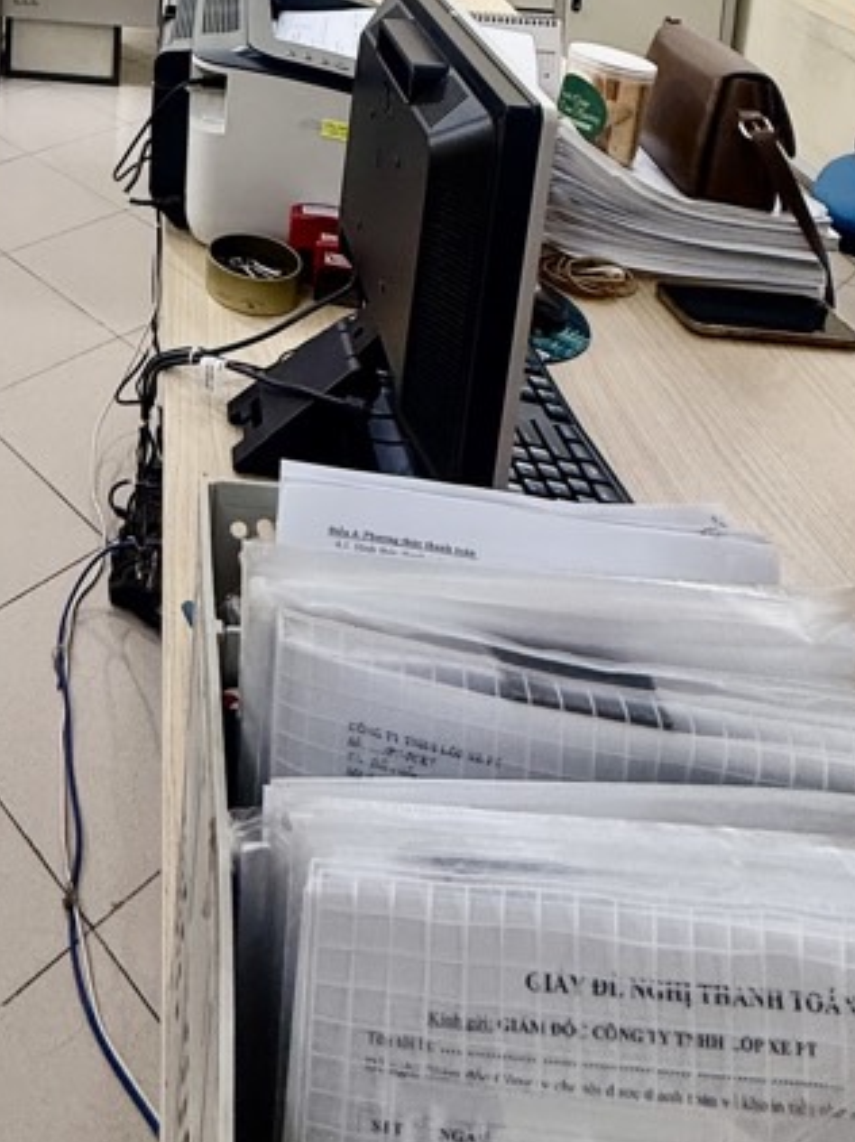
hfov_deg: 36.7
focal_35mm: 34
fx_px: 1121
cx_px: -35
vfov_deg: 40.6
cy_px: -179
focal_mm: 2.22
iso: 125
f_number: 2.2
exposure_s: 1/100
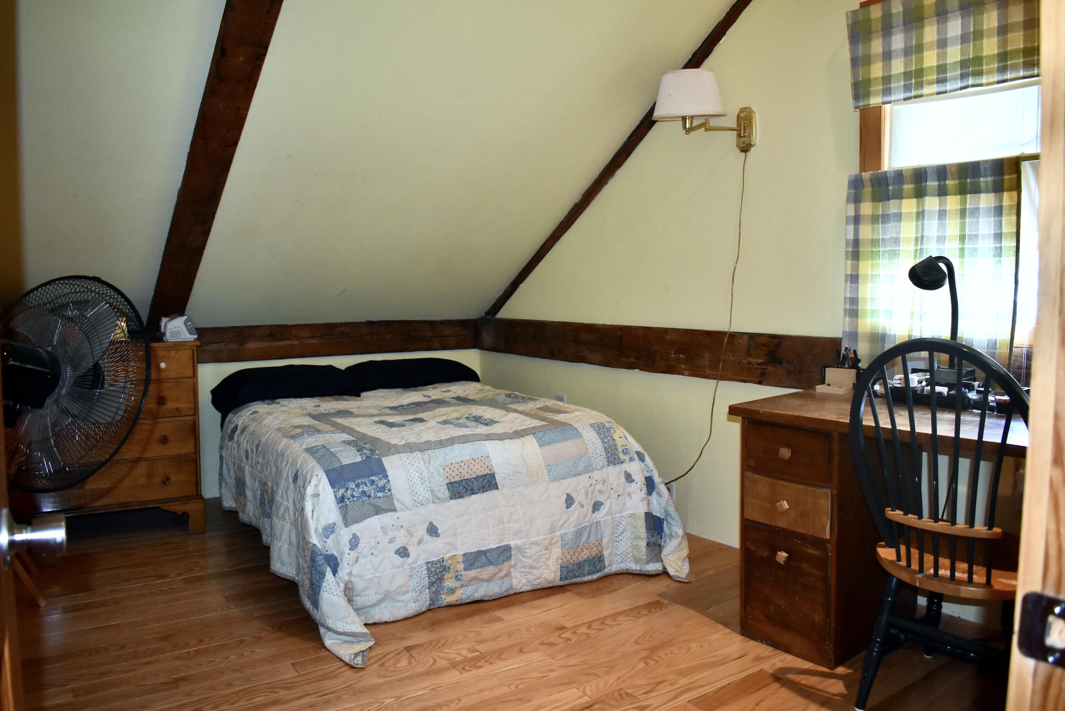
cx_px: 532
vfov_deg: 47.9
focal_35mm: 27
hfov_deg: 67.4
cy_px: 356
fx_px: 799
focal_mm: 18
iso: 1800
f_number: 3.5
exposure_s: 1/60
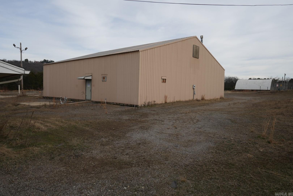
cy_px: 98
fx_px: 208
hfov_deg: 70.4
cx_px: 146
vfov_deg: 50.4
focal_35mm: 26
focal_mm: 25.5
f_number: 5.6
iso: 400
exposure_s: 1/2000
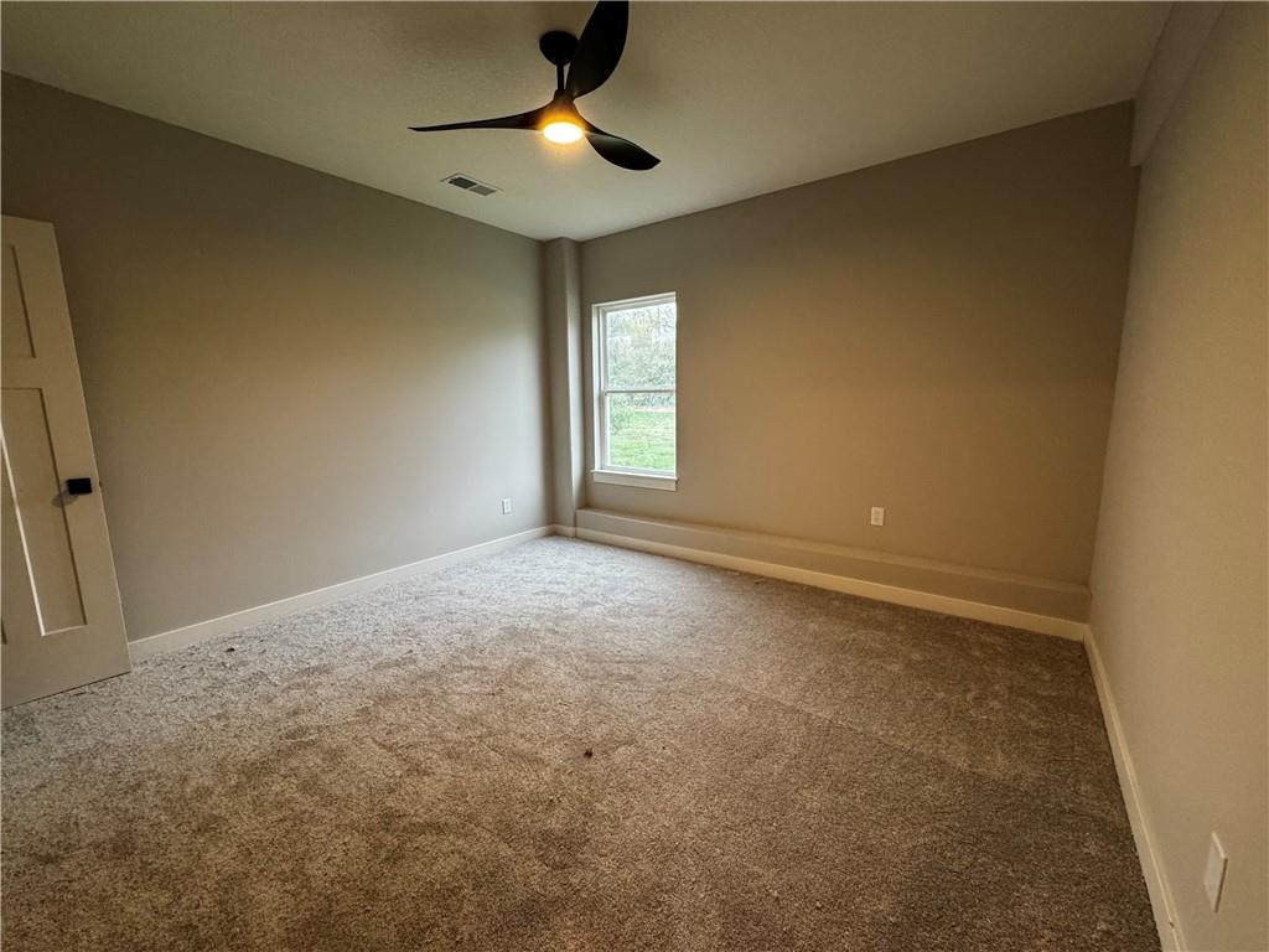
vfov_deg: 85.7
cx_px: 634
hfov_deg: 102.1
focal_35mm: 14
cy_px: 476
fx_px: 513
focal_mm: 2.22
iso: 250
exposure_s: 1/120
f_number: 2.2
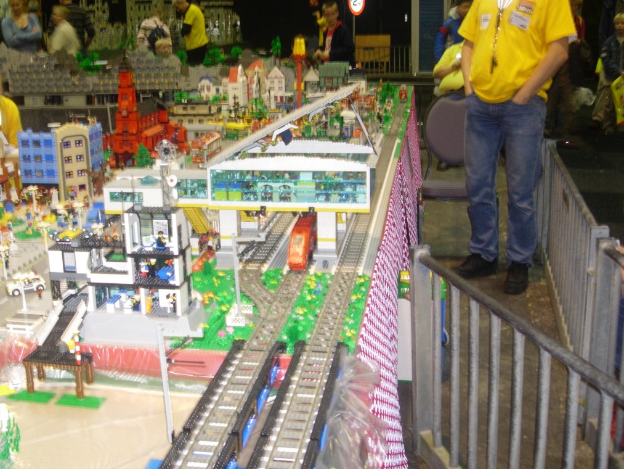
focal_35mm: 45
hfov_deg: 42.0
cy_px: 238
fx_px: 811
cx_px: 271
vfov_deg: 32.2
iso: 79
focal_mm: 7.8
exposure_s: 1/11.6
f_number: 2.8
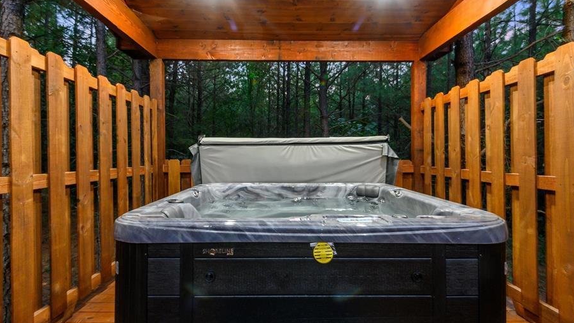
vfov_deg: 58.2
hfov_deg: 89.6
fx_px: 289
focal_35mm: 19
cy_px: 144
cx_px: 287
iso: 400
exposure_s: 1/1.25
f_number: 13
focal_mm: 16
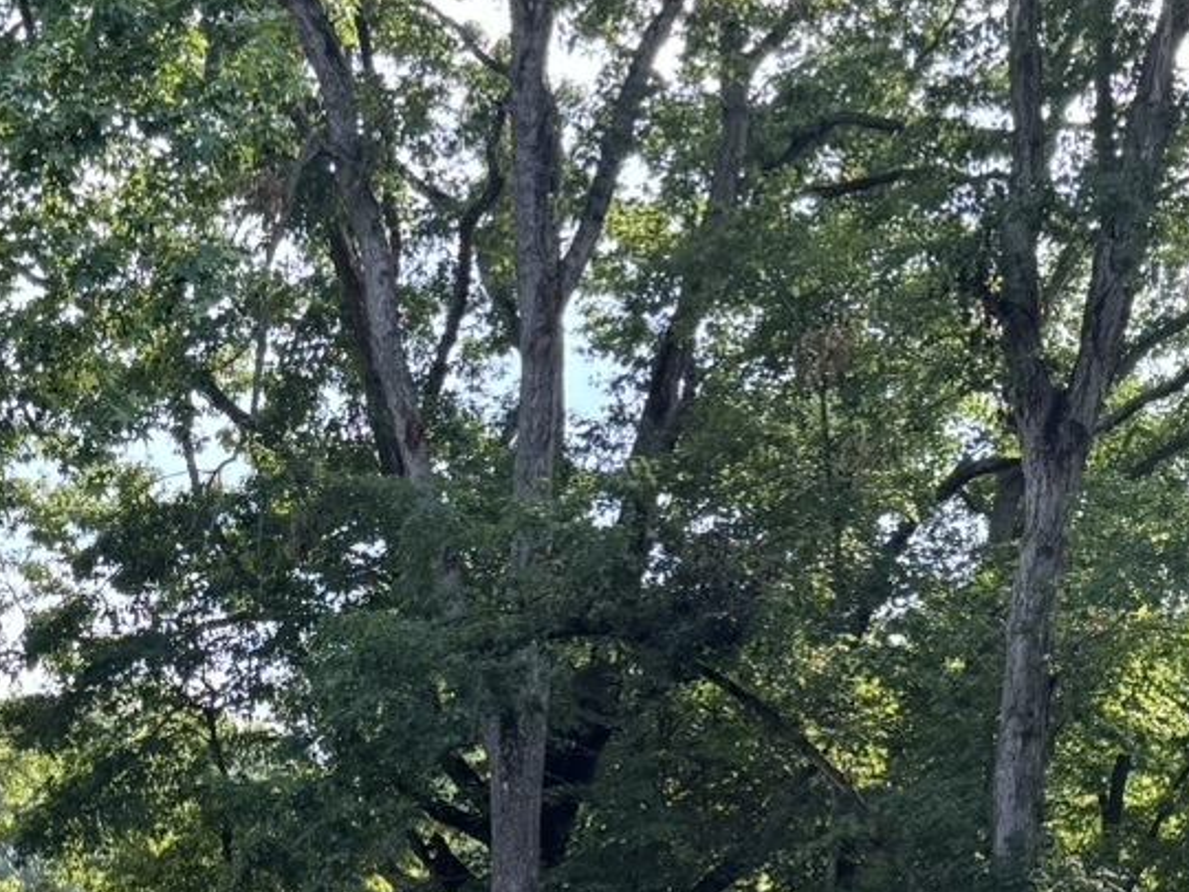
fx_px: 3126
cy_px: 1359
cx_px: 130
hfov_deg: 21.1
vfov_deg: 15.0
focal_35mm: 91
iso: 80
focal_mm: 6.76
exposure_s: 1/358
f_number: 1.78
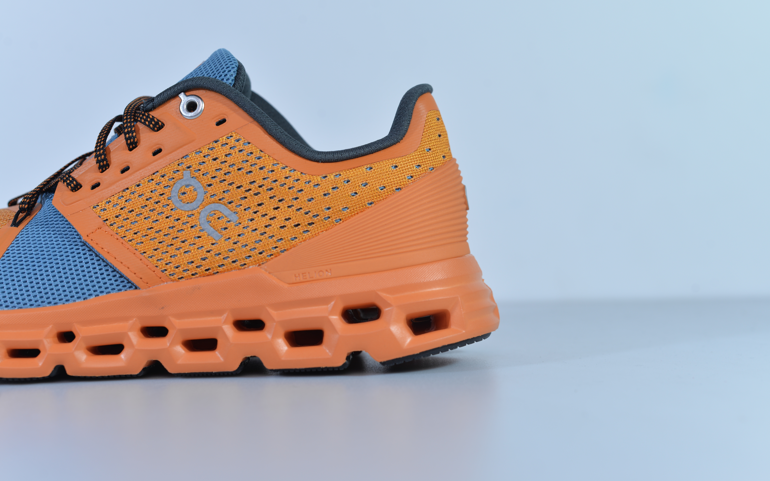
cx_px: 385
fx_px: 1070
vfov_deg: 25.3
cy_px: 225
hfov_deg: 39.6
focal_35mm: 51
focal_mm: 50
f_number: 5.6
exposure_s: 1/200
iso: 100
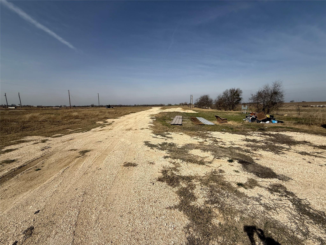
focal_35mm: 14
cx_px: 163
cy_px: 122
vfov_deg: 85.7
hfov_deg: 102.1
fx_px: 132
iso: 40
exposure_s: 1/6173
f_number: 2.2
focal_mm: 2.22
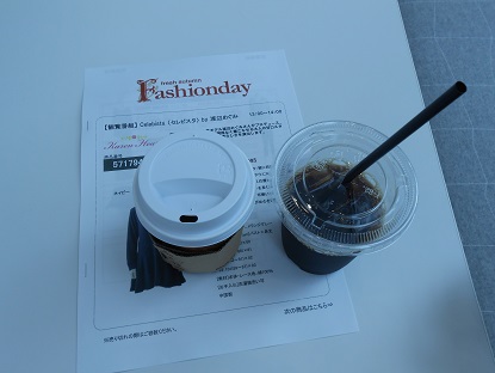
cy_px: 186
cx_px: 248
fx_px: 429
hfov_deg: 59.9
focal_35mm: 30
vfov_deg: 46.9
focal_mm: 5.3
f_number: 3.8
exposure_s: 1/250
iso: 80
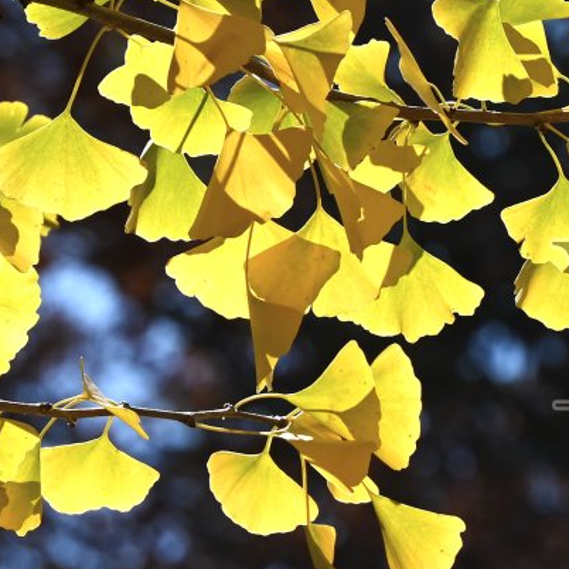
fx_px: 11009
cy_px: 335
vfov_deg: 3.0
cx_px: 788
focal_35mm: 592
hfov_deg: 3.0
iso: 200
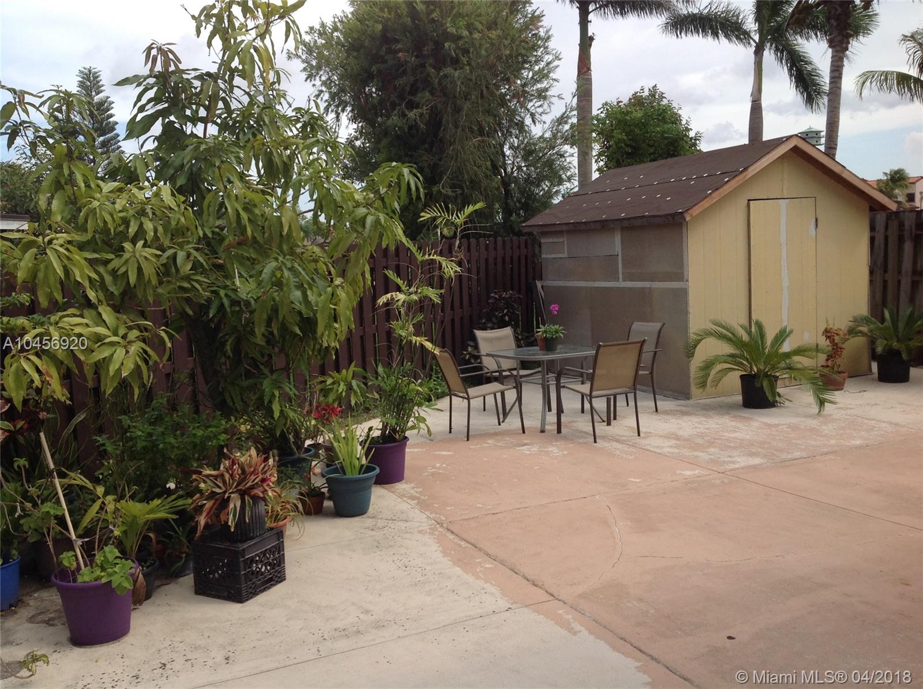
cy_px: 344
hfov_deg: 52.7
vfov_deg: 40.6
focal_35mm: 35
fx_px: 932
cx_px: 462
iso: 50
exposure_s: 1/889
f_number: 2.4
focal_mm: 4.28
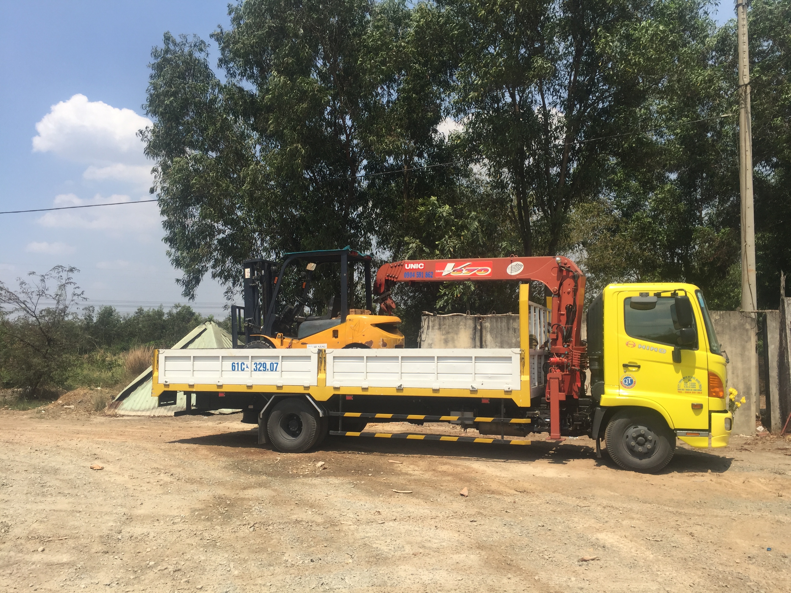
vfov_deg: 48.2
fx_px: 663
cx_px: 396
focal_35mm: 29
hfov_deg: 61.7
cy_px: 296
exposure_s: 1/1883
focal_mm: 4.15
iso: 32
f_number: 2.2
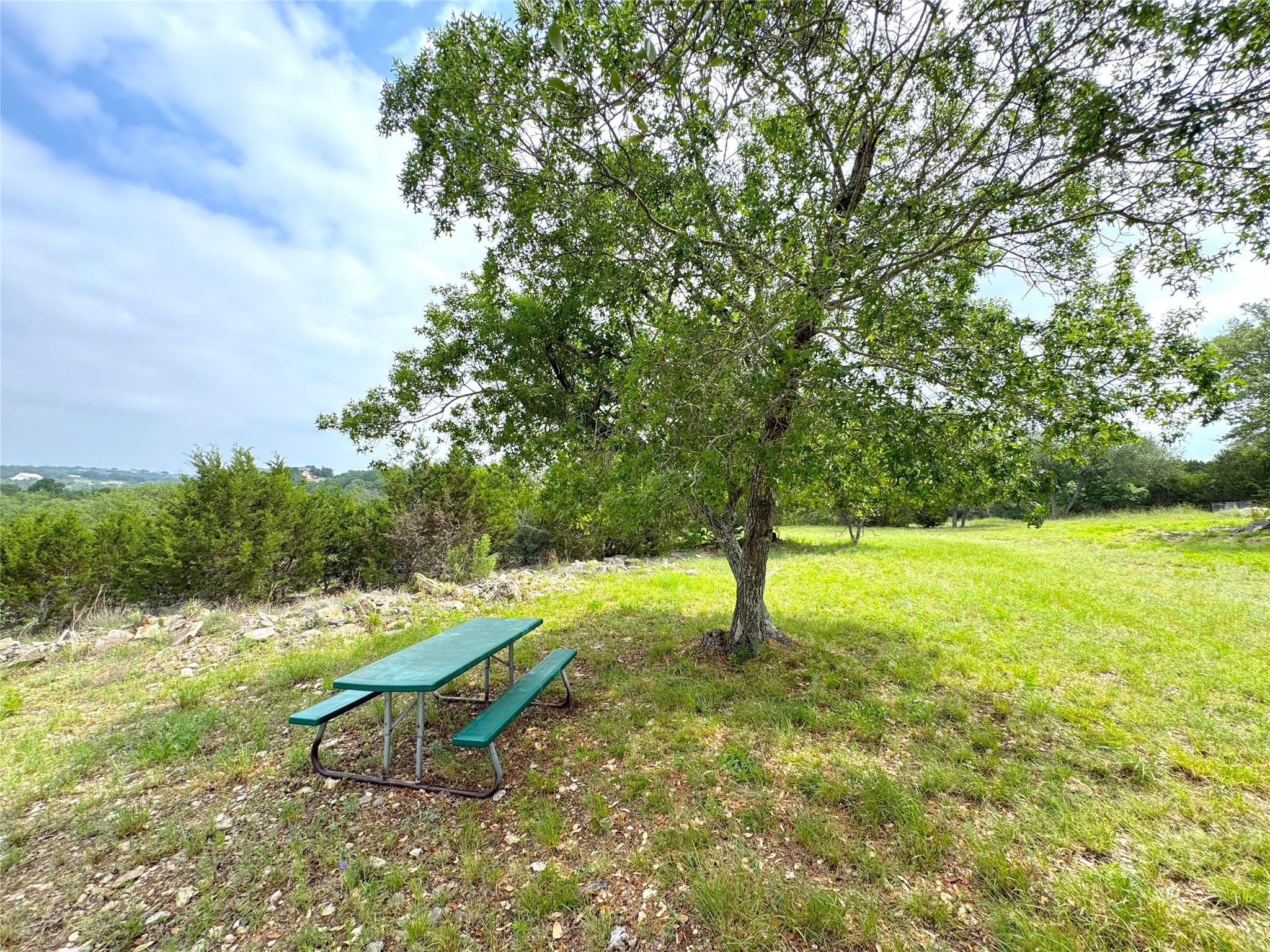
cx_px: 635
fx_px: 514
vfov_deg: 85.7
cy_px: 476
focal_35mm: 14
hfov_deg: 102.1
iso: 40
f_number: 2.2
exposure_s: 1/741
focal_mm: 2.22
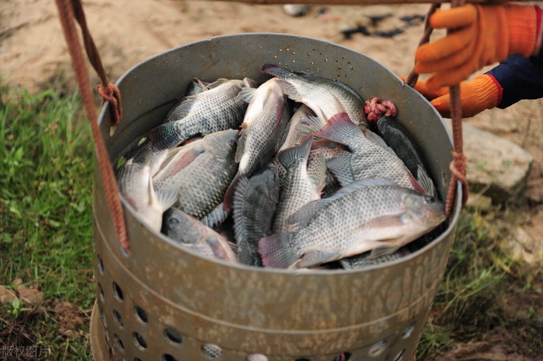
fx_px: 1055
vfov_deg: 19.4
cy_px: 180
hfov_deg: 28.9
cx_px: 272
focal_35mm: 70
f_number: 2.8
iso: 200
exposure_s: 1/800
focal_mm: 70
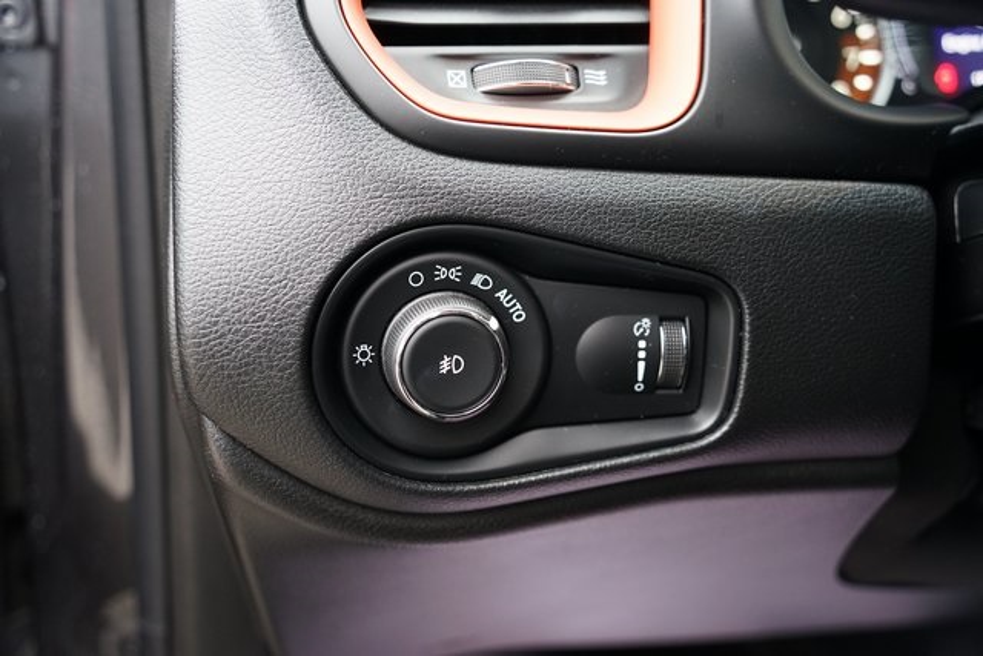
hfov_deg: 51.9
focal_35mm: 37
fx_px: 1010
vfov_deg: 36.0
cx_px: 492
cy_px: 328
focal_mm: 37
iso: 1600
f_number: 3.5
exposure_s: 1/60
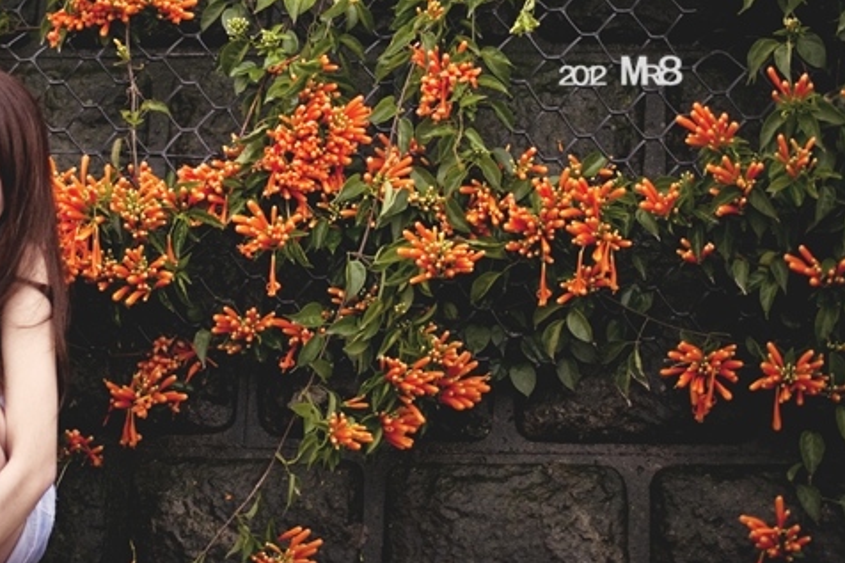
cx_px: 304
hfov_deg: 19.4
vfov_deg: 12.9
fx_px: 2464
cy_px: 77
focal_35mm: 105
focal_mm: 50
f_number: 1.4
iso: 500
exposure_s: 1/320
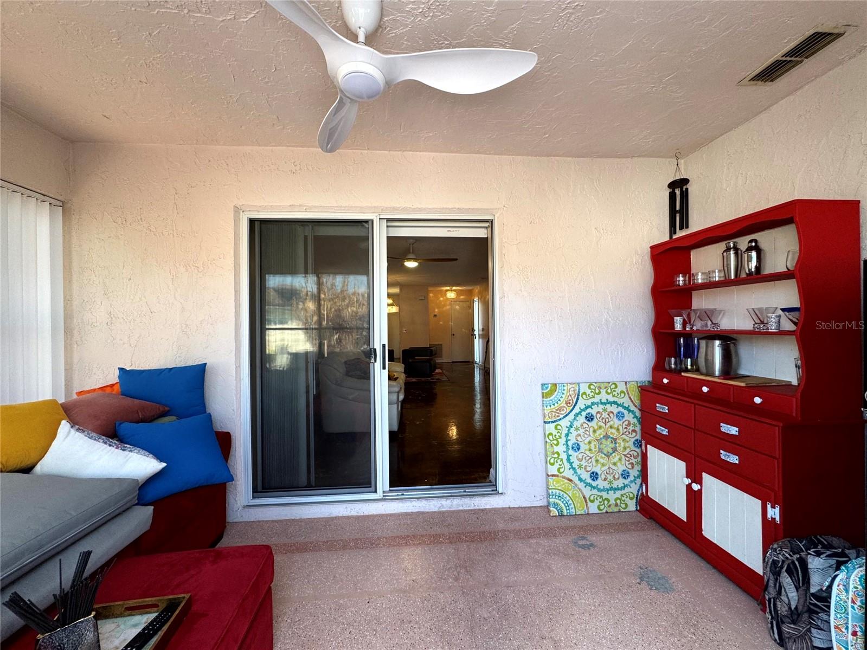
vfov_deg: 85.7
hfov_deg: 102.1
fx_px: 351
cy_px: 325
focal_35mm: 14
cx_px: 434
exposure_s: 1/120
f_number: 2.2
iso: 125
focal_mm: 2.22
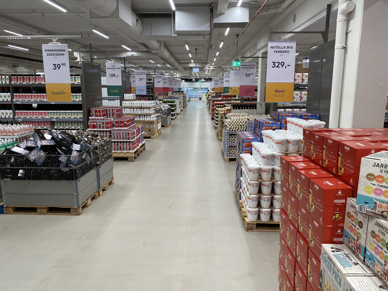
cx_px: 194
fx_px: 291
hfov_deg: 67.3
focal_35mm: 26
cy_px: 146
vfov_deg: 53.1
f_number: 1.8
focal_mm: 4.25
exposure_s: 1/121
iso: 125
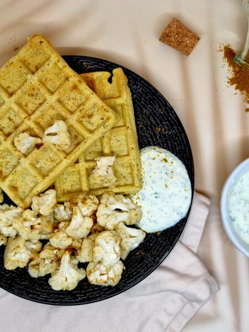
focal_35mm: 26
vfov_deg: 67.3
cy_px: 166
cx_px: 124
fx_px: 249
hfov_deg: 53.1
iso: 50
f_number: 1.8
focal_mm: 5.4
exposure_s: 1/100
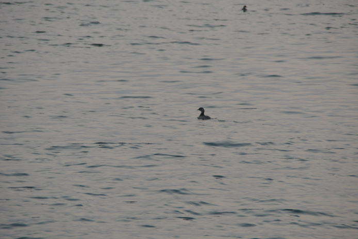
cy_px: 119
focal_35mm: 303
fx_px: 3014
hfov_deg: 6.8
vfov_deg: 4.5
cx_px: 181
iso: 800
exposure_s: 1/500
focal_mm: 200
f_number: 6.3
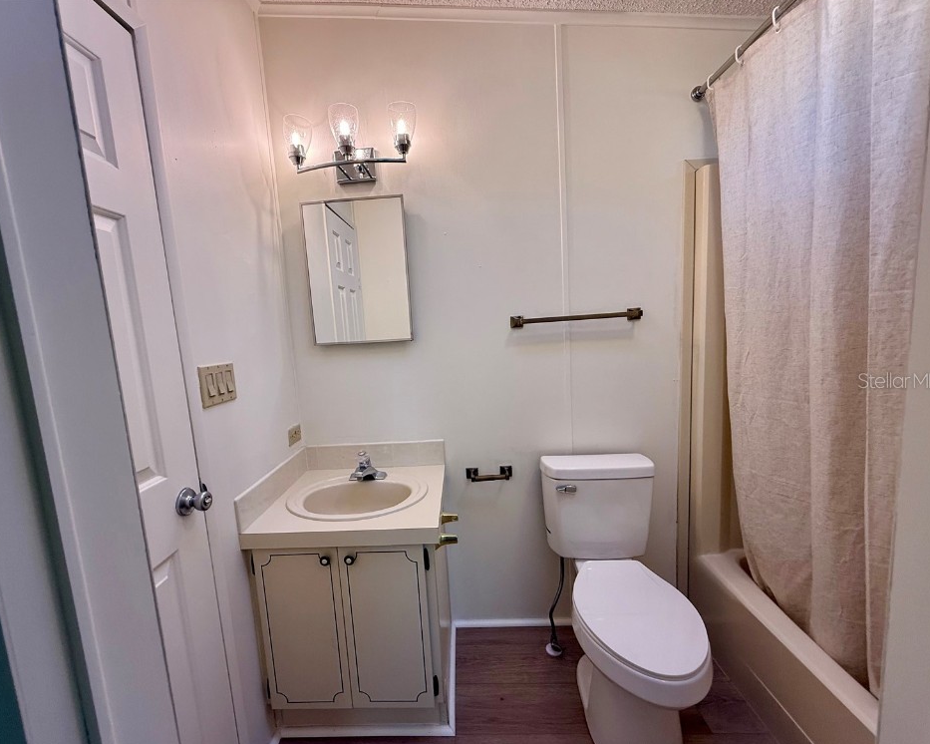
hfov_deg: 96.7
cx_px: 442
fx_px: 413
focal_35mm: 15
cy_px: 380
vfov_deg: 84.0
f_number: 2.2
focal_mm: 2.22
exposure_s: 1/120
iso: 125
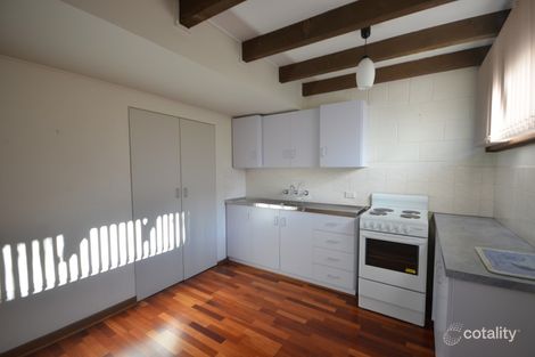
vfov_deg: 77.3
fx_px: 223
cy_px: 178
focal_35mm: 15
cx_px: 268
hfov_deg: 100.4
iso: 400
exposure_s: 1/80
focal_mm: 10
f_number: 4.5
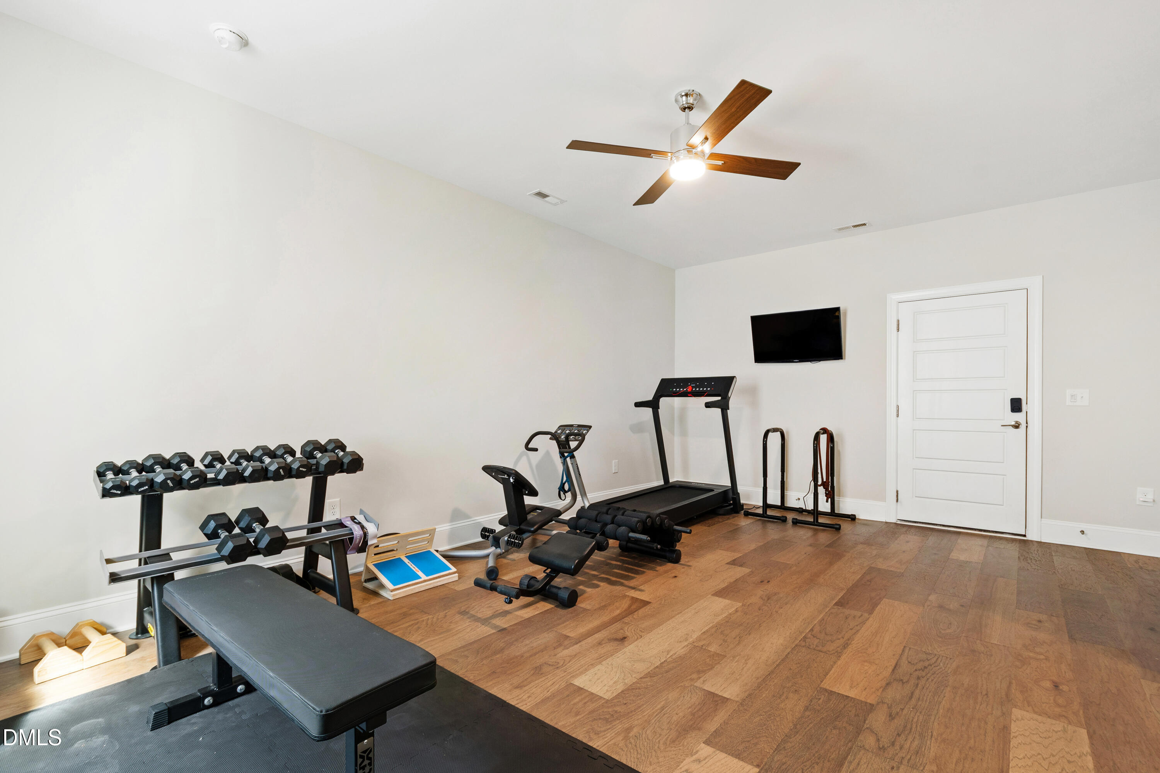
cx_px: 580
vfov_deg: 77.3
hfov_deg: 100.4
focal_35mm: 15
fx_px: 483
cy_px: 386
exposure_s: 1/1.25
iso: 100
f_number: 8
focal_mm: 10
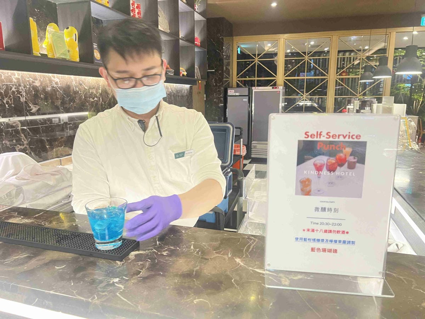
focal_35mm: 26
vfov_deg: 53.1
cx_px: 212
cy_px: 160
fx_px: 319
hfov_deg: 67.3
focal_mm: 5.7
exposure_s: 1/60
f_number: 1.5
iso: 250
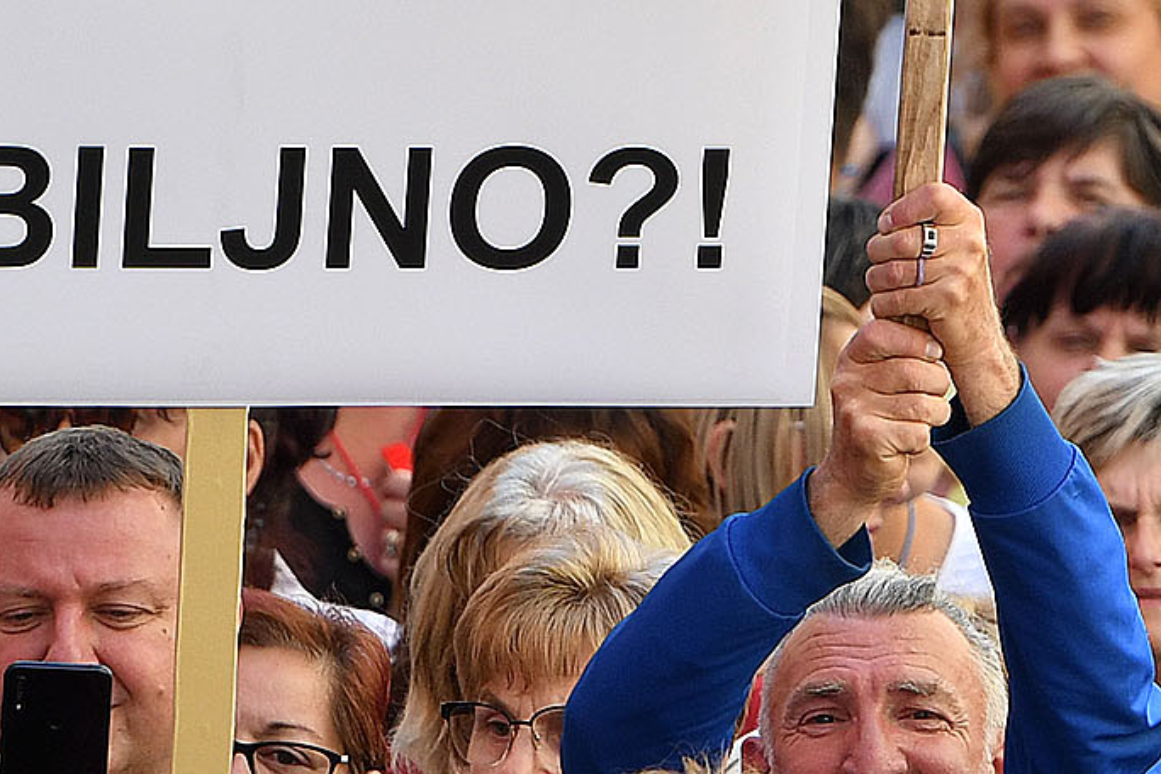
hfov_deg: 1.8
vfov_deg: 1.2
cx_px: 861
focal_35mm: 1170
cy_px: 743
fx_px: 37730
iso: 220
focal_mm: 200
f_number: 5
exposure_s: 1/1000
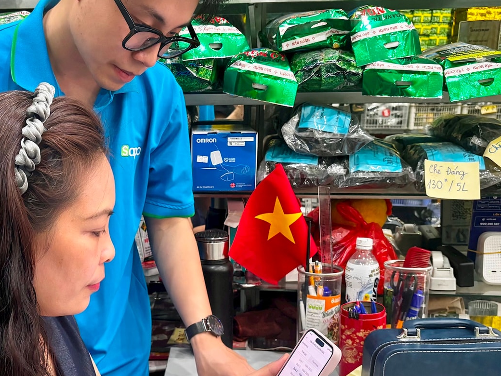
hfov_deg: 39.1
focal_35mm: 48
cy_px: 236
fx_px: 695
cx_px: 156
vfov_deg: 30.1
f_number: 1.6
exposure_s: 1/50
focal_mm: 5.96
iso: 250
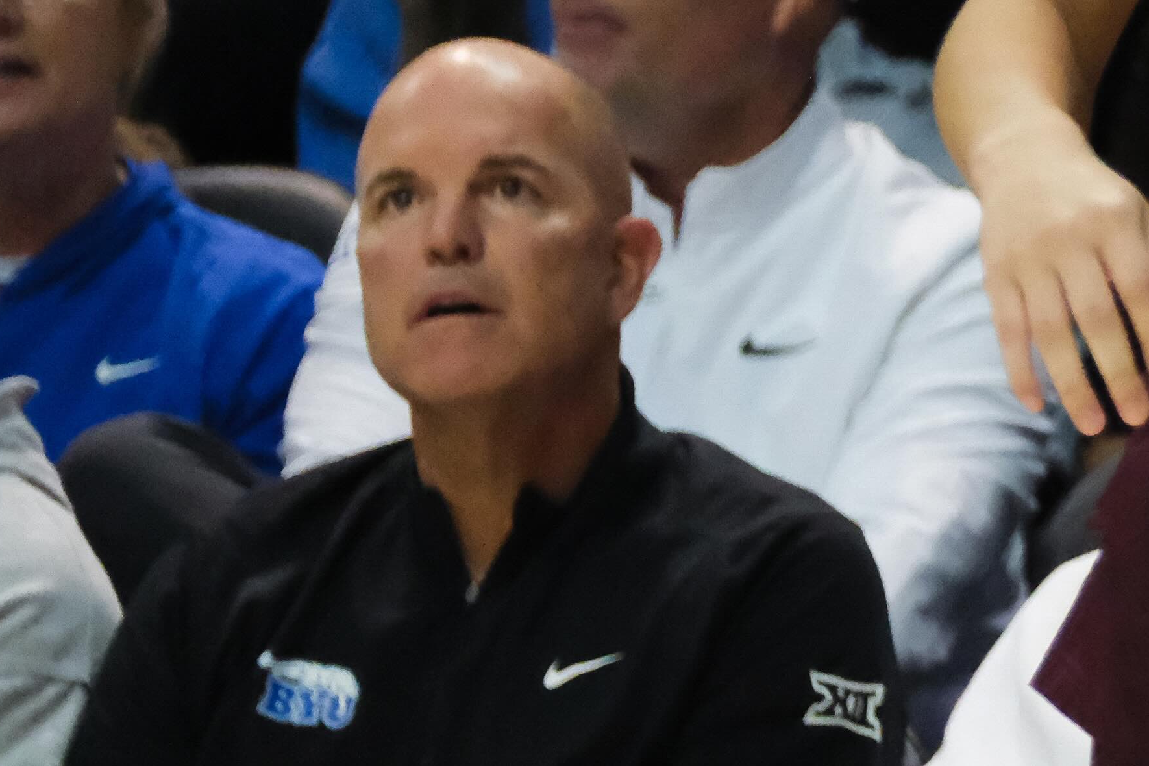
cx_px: 2345
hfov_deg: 3.1
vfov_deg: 2.1
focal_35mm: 668
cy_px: -333
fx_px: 21319
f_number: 2.8
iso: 8000
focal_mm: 102.2
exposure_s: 1/2000
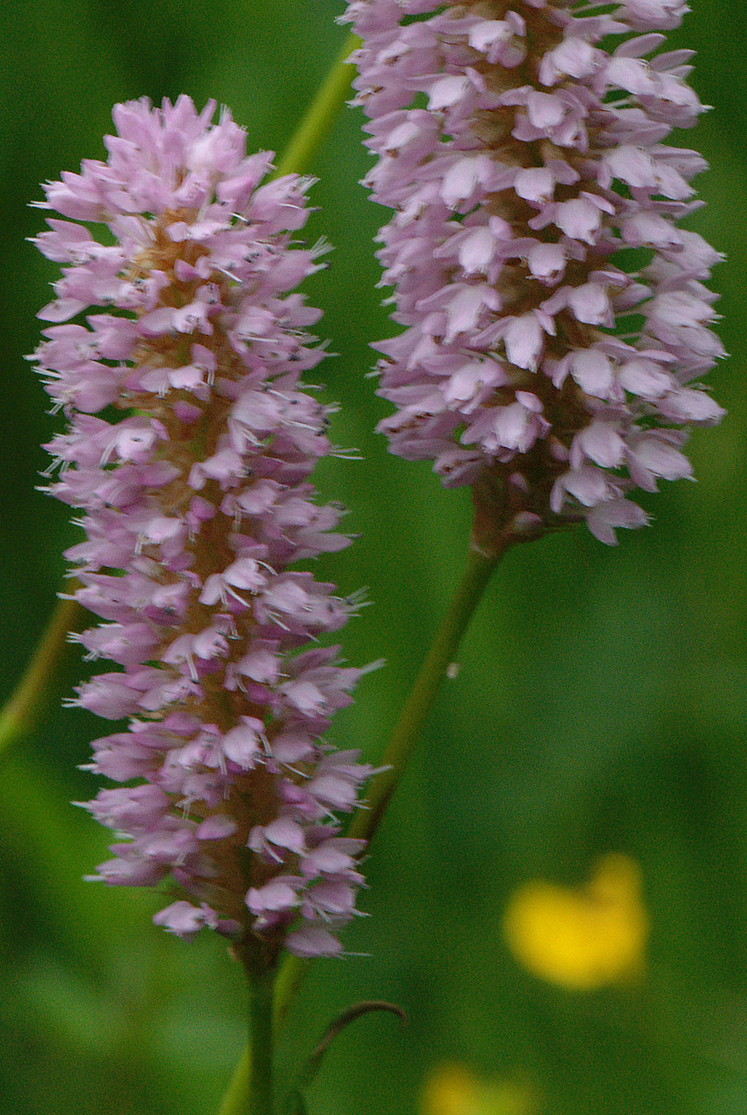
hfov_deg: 4.4
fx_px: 9646
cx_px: 458
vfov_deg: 6.6
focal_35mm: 311
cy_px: 144
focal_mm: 105
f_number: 16
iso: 640
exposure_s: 1/80
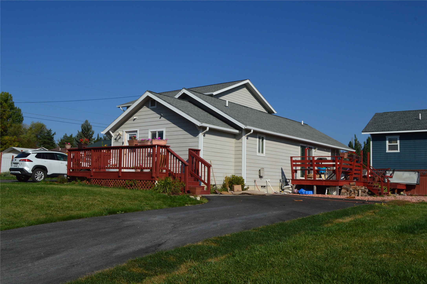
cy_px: 142
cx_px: 214
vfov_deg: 39.9
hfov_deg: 57.3
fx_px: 391
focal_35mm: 33
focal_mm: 22
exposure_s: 1/500
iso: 360
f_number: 11
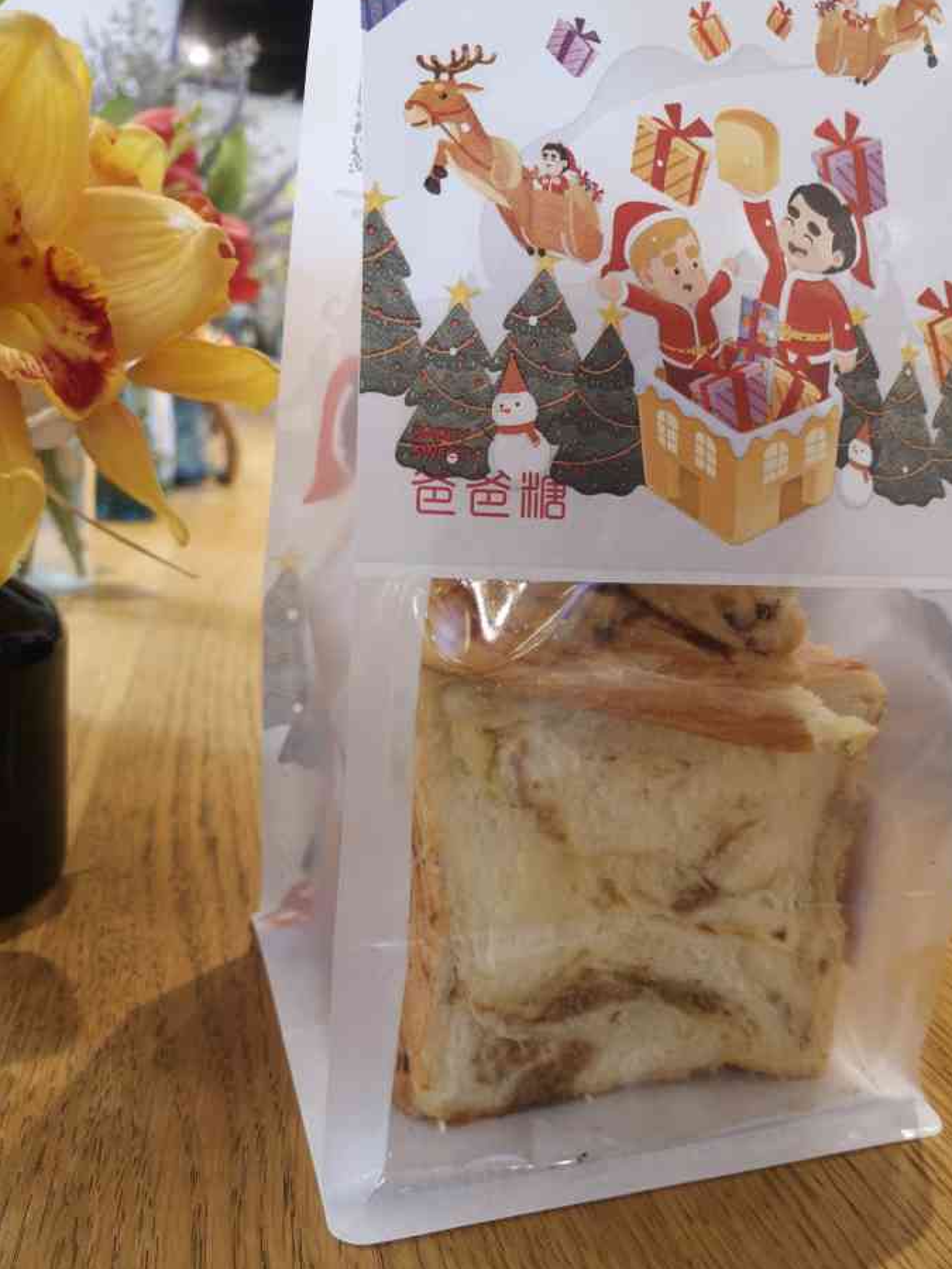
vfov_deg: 63.4
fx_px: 1027
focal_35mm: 28
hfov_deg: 49.7
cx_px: 492
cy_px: 645
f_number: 1.8
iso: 160
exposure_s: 1/30
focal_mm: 3.95
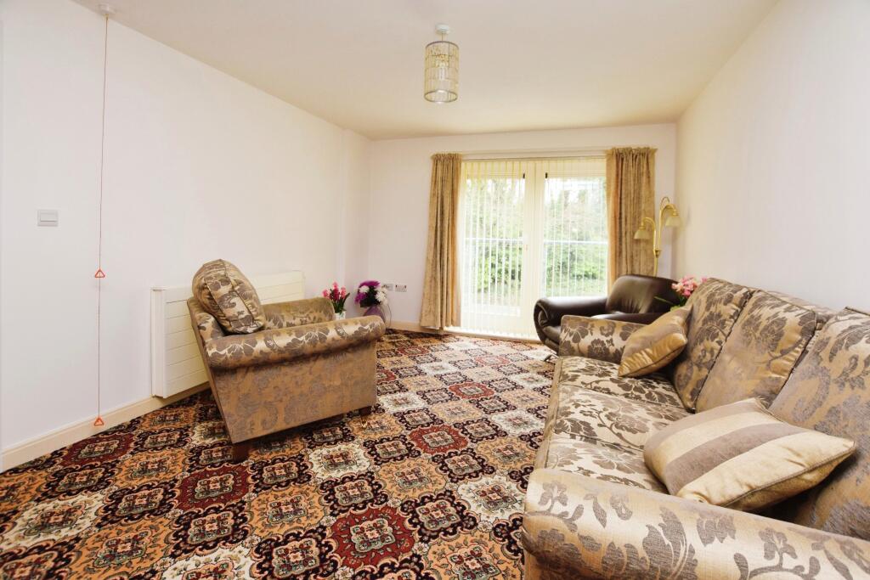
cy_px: 290
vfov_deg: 77.3
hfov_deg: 100.4
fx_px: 363
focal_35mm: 15
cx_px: 435
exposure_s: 1/100
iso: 800
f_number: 4.5
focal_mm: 10
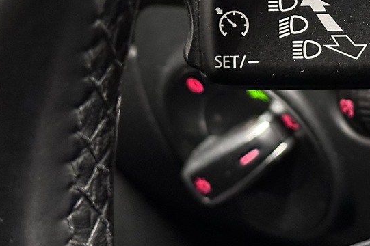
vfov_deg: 10.2
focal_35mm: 133
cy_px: -18
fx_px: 1366
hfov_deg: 15.1
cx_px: 391
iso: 640
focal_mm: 6.86
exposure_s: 1/20
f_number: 1.78
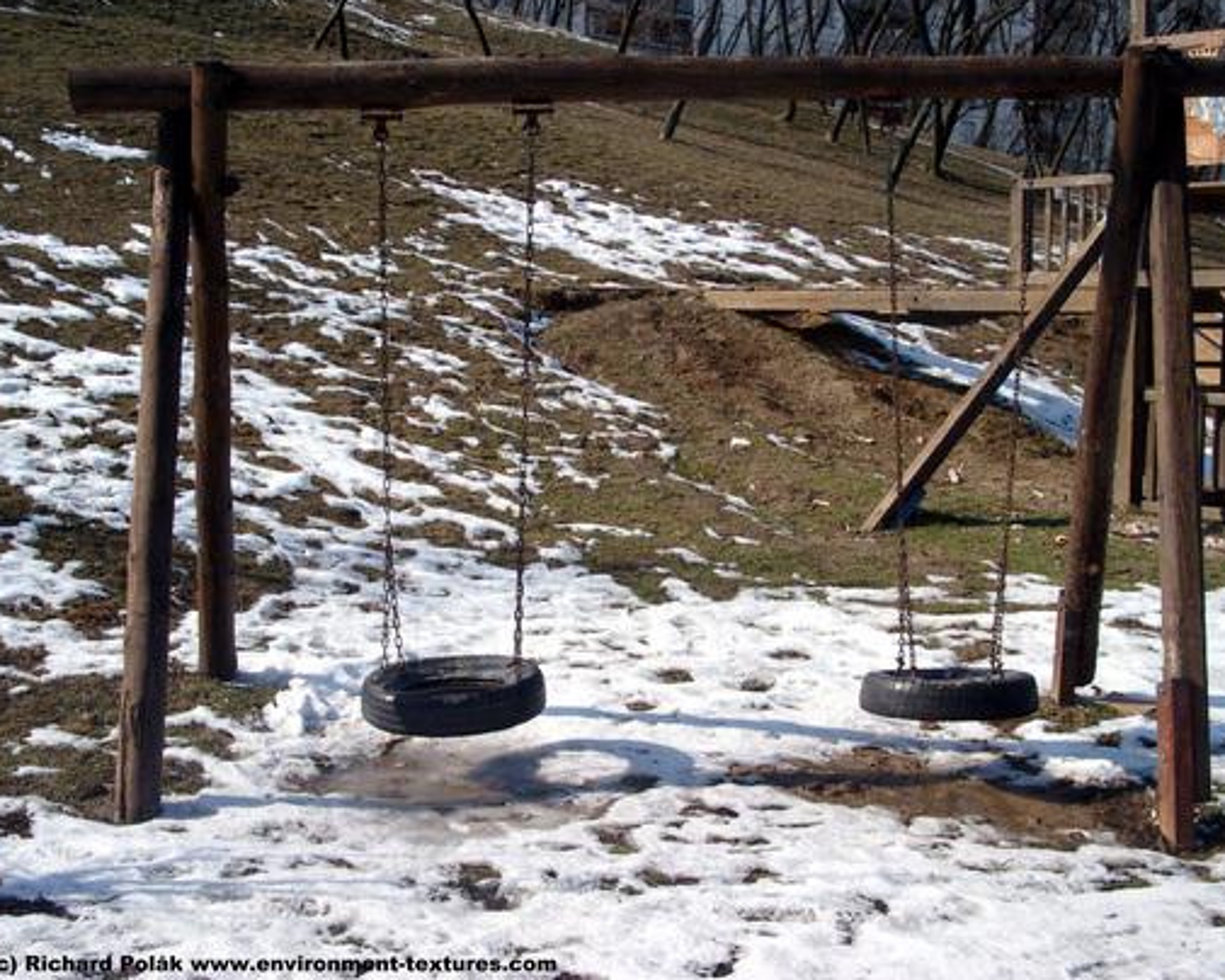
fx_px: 1922
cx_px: 645
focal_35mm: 53
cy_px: 486
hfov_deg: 35.4
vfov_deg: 28.6
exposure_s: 1/800
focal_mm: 10.2
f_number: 5.8
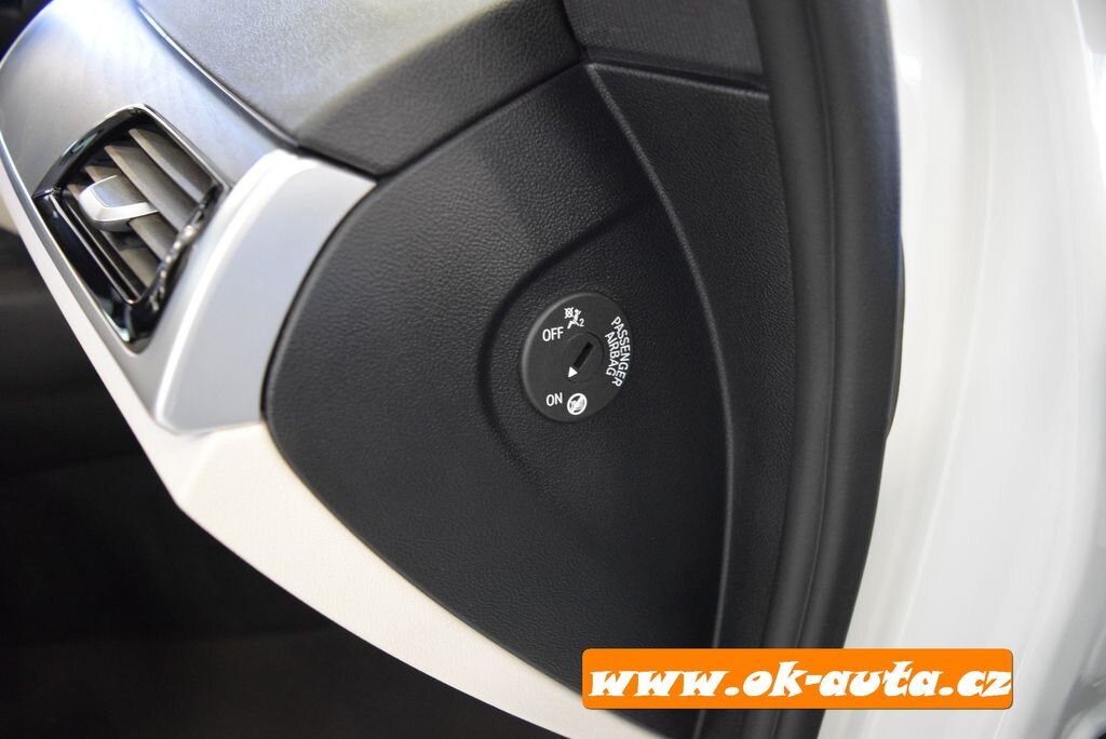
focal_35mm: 27
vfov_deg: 48.0
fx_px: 830
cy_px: 370
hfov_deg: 67.4
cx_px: 553
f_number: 3.5
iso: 3200
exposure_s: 1/60
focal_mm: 18
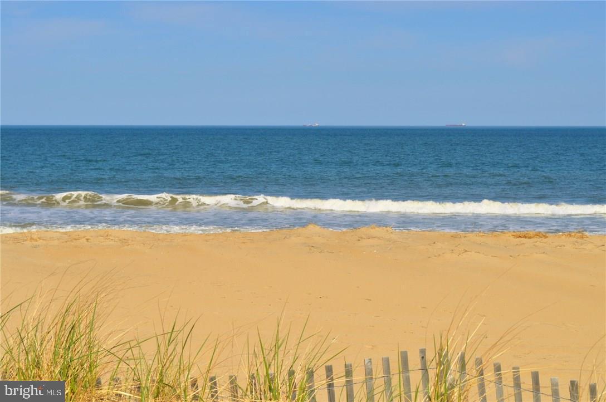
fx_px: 1387
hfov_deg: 24.7
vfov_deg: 16.5
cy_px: 201
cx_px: 303
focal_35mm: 82
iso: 200
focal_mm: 55
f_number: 11
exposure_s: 1/500
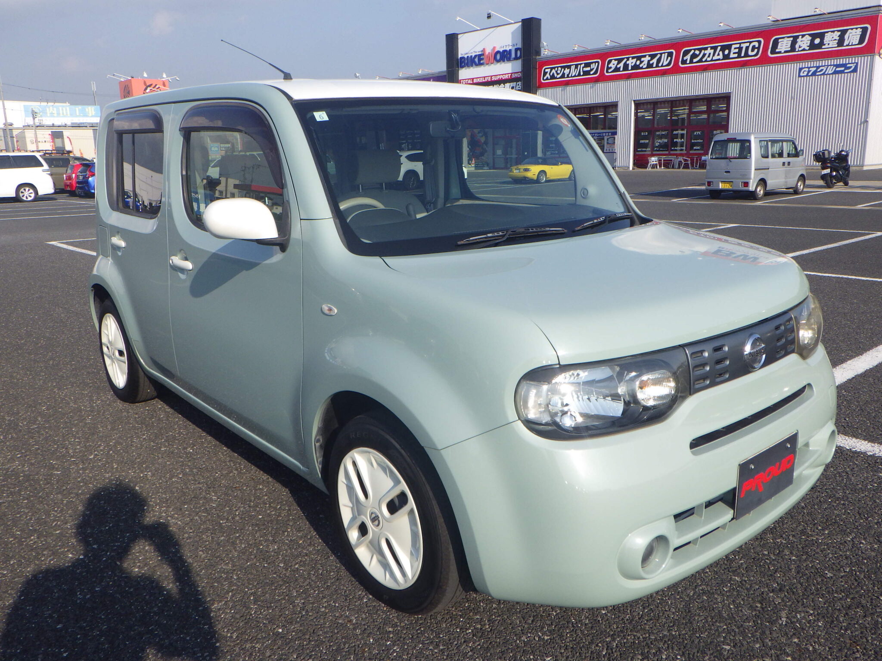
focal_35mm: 28
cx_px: 441
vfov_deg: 49.7
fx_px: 713
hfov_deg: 63.4
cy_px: 330
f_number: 4.2
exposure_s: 1/1000
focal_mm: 5
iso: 125
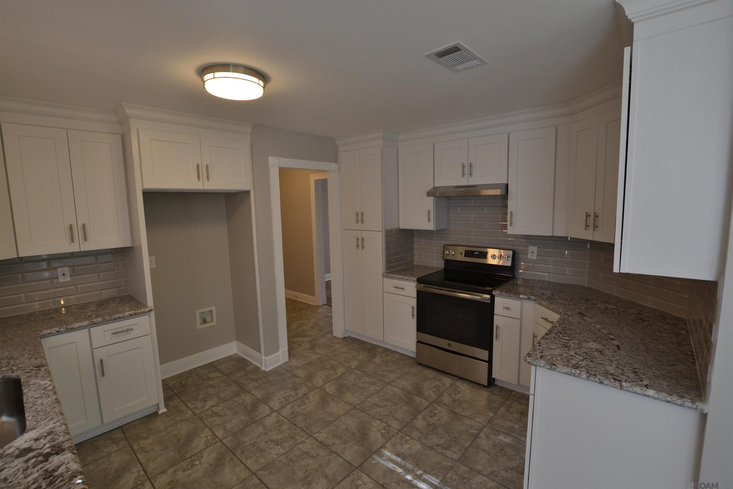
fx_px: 305
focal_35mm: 15
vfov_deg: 77.3
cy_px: 244
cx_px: 366
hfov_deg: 100.4
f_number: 5
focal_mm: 10
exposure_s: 1/100
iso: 400
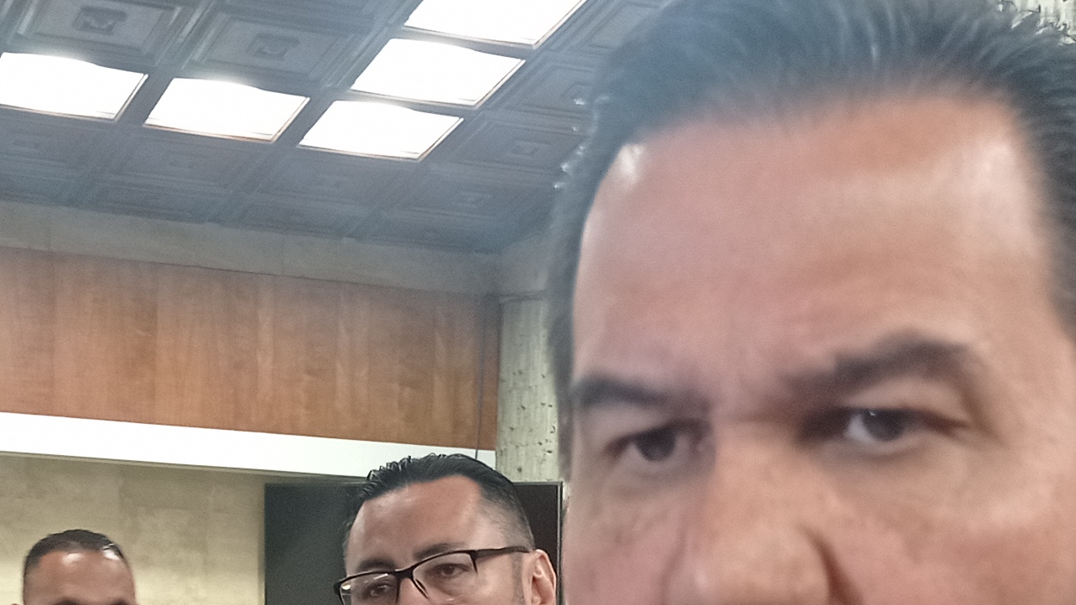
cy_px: 941
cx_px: 702
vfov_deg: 12.1
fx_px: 2711
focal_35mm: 95
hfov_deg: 22.4
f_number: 1.79
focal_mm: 4.7
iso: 210
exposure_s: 1/40
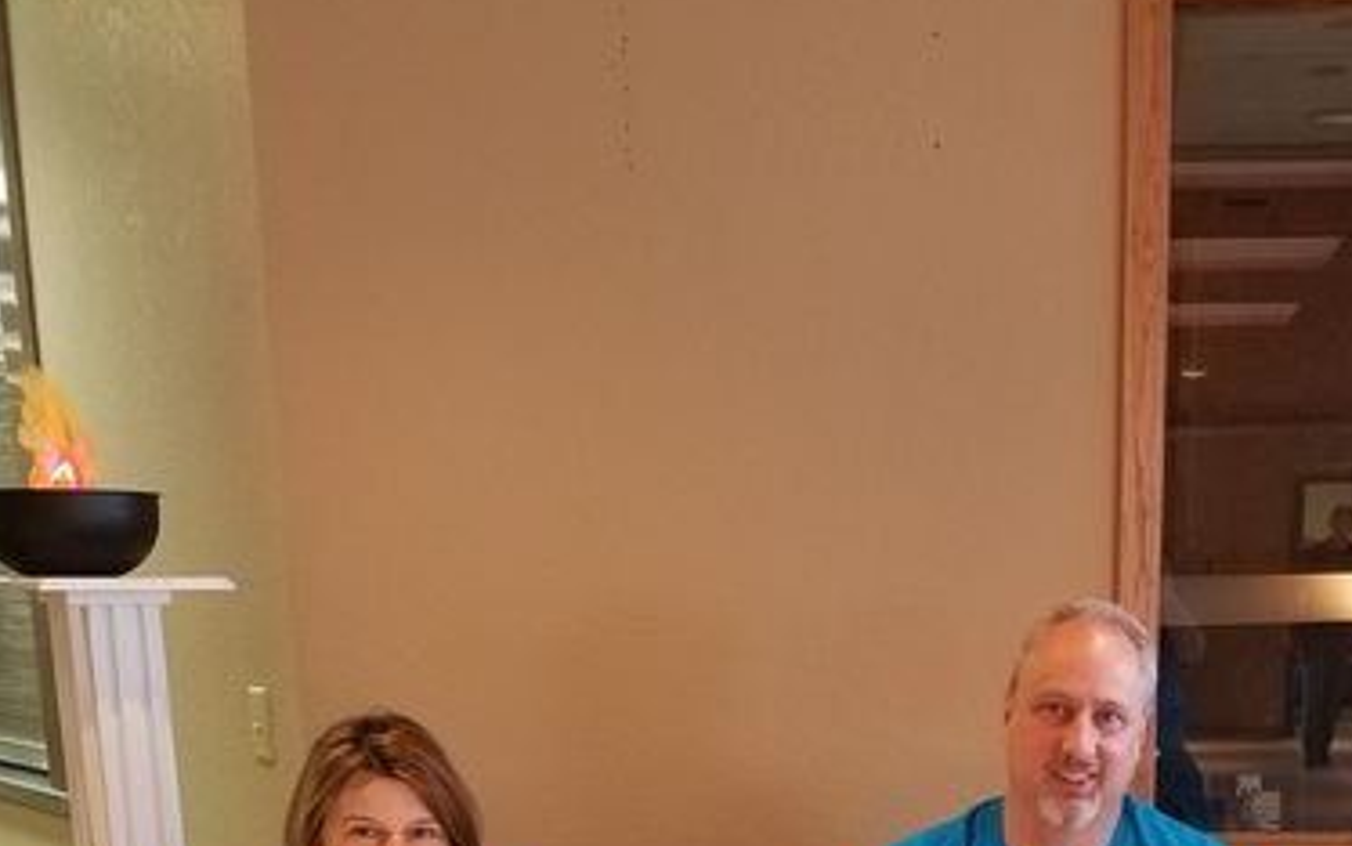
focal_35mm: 53
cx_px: 976
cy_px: 951
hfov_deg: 37.4
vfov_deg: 22.9
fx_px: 1953
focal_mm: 4.2
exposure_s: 1/30
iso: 125
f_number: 1.7
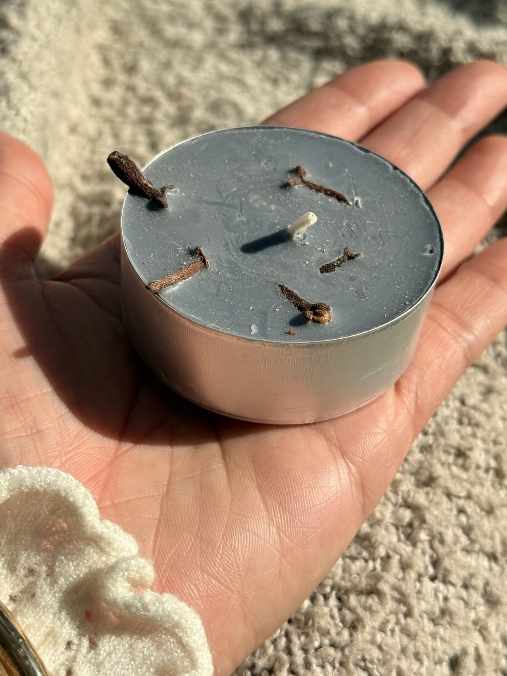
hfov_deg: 25.7
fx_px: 1113
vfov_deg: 33.8
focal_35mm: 57
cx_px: 245
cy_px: 306
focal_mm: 6.76
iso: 64
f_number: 1.78
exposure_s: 1/4098
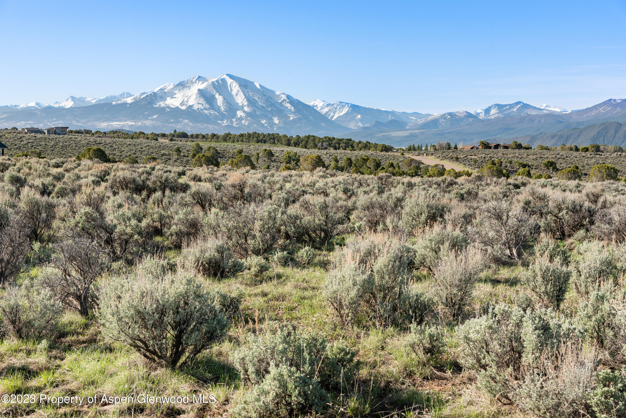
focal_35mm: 52
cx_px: 313
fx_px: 904
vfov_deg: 26.0
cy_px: 209
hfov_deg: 38.2
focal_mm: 52
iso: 100
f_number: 8
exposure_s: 1/400
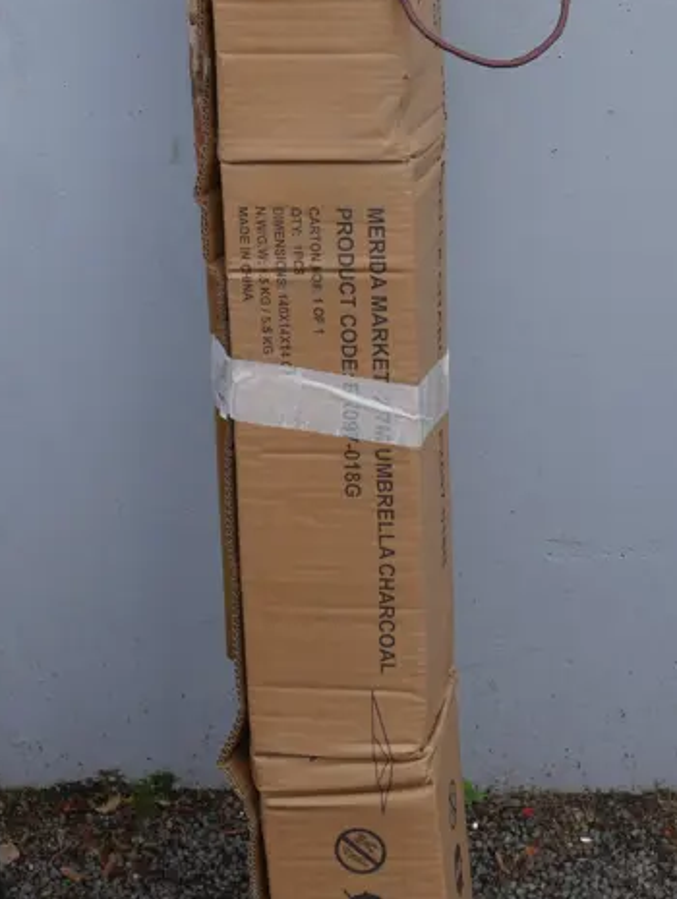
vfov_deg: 21.9
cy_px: 159
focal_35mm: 88
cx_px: 365
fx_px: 2289
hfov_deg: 16.8
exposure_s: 1/250
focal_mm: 20
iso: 200
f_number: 7.1
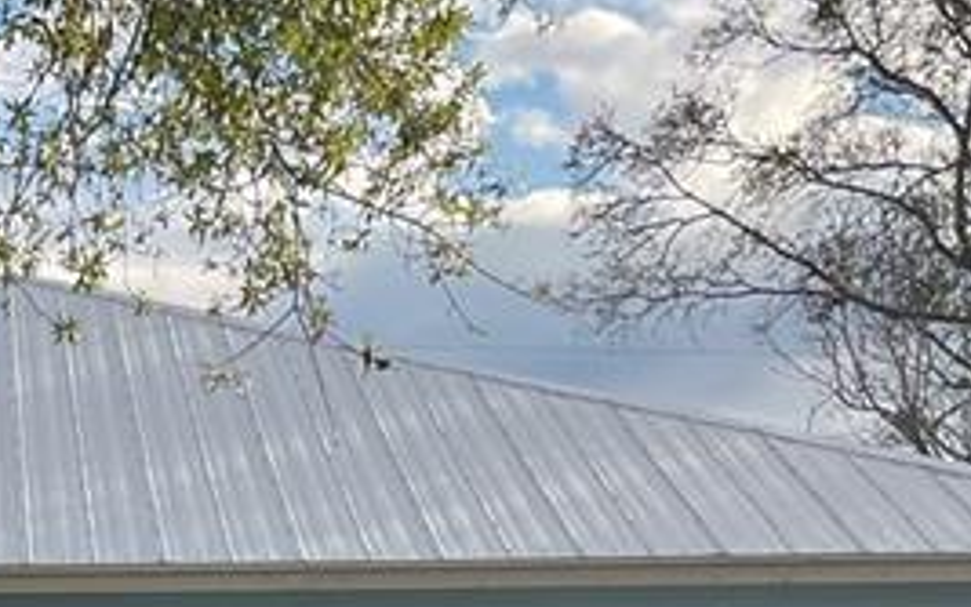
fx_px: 3123
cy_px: 1043
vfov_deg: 10.5
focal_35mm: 118
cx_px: -167
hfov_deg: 17.0
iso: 16
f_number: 1.8
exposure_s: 1/829
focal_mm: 3
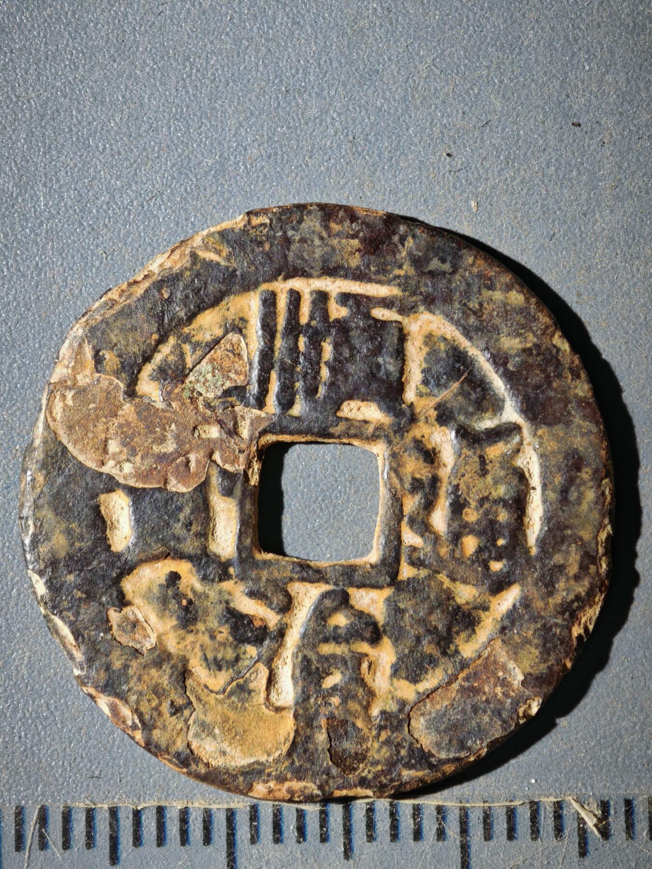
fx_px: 2536
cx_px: 326
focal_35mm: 101
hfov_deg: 14.6
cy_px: 434
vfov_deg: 19.4
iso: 125
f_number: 2
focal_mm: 9
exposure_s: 1/100
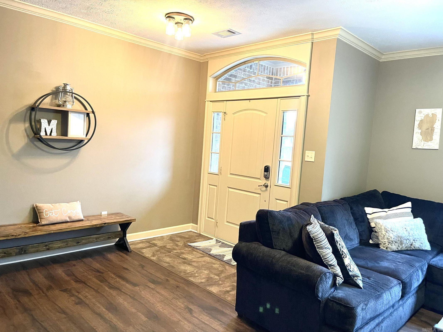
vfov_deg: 54.9
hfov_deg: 69.4
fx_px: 320
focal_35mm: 25
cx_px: 222
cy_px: 166
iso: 640
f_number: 1.6
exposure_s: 1/40
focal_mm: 5.1
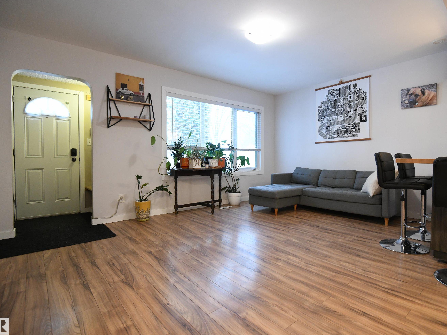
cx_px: 253
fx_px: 232
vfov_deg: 71.6
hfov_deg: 87.3
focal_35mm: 18
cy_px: 167
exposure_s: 1/60
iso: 4000
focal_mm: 16
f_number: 4
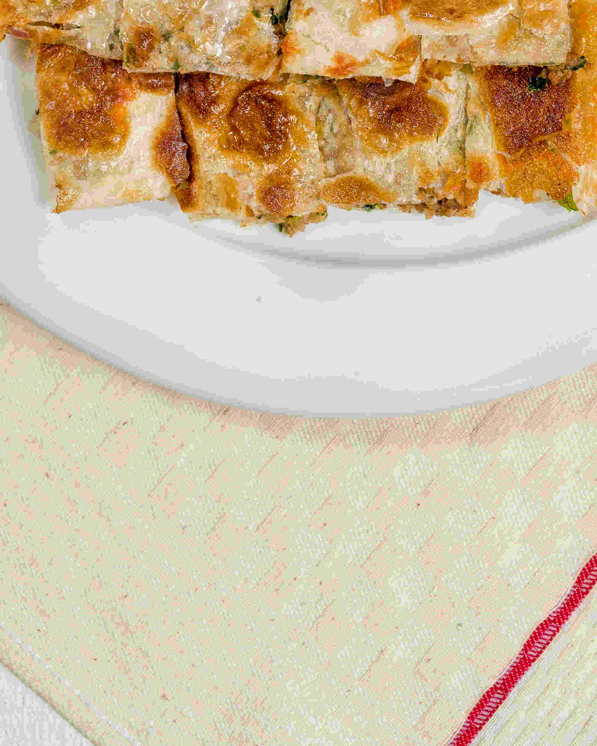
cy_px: -350
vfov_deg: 11.3
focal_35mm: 164
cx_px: 362
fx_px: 3622
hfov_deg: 9.4
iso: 200
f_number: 7.1
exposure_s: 1/125
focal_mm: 63
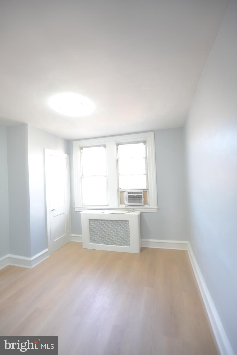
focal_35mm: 16
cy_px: 178
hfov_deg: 73.7
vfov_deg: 96.7
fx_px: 158
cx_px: 118
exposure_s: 1/1.25
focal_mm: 16
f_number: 4
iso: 100
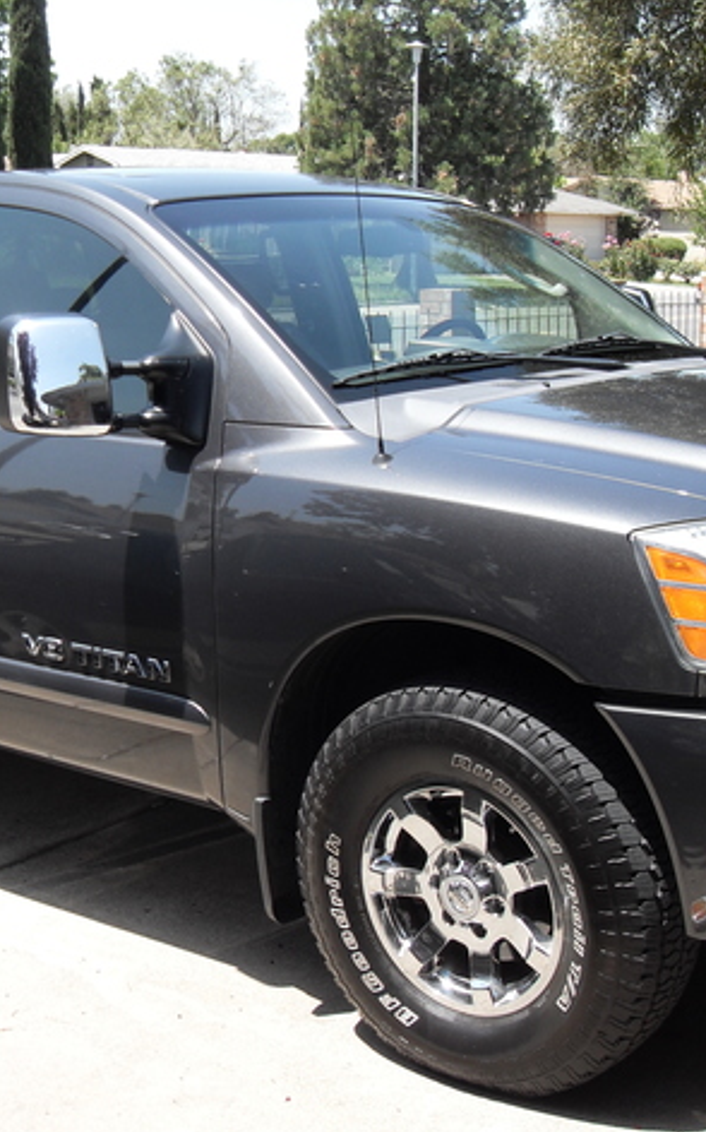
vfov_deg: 41.1
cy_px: 558
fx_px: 1510
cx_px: 401
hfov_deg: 26.3
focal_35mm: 49
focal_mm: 6.3
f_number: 7
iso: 80
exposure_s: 1/90
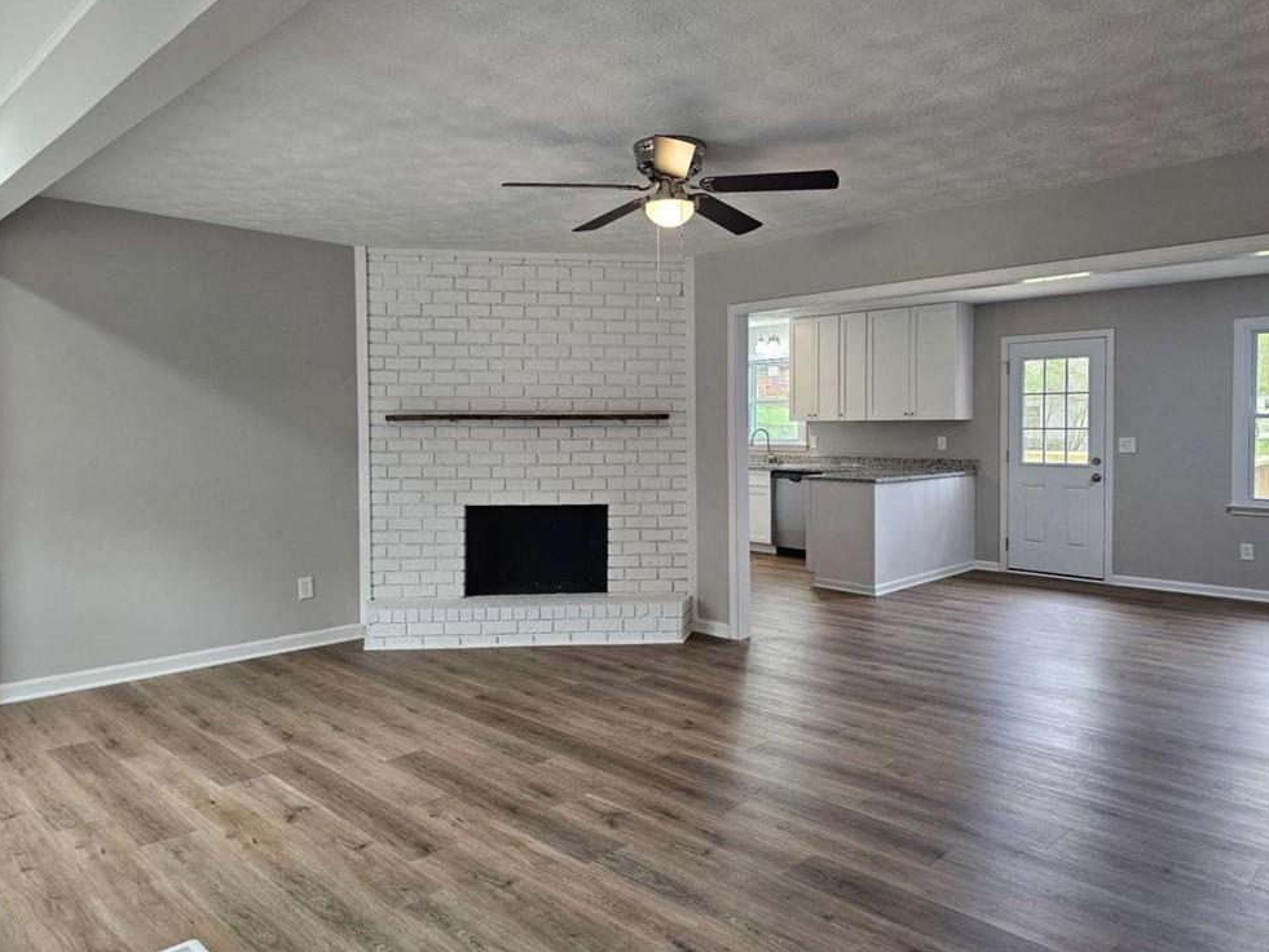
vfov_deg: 56.8
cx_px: 655
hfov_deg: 71.6
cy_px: 458
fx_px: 880
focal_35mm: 24
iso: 250
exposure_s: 1/120
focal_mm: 6.3
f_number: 1.7
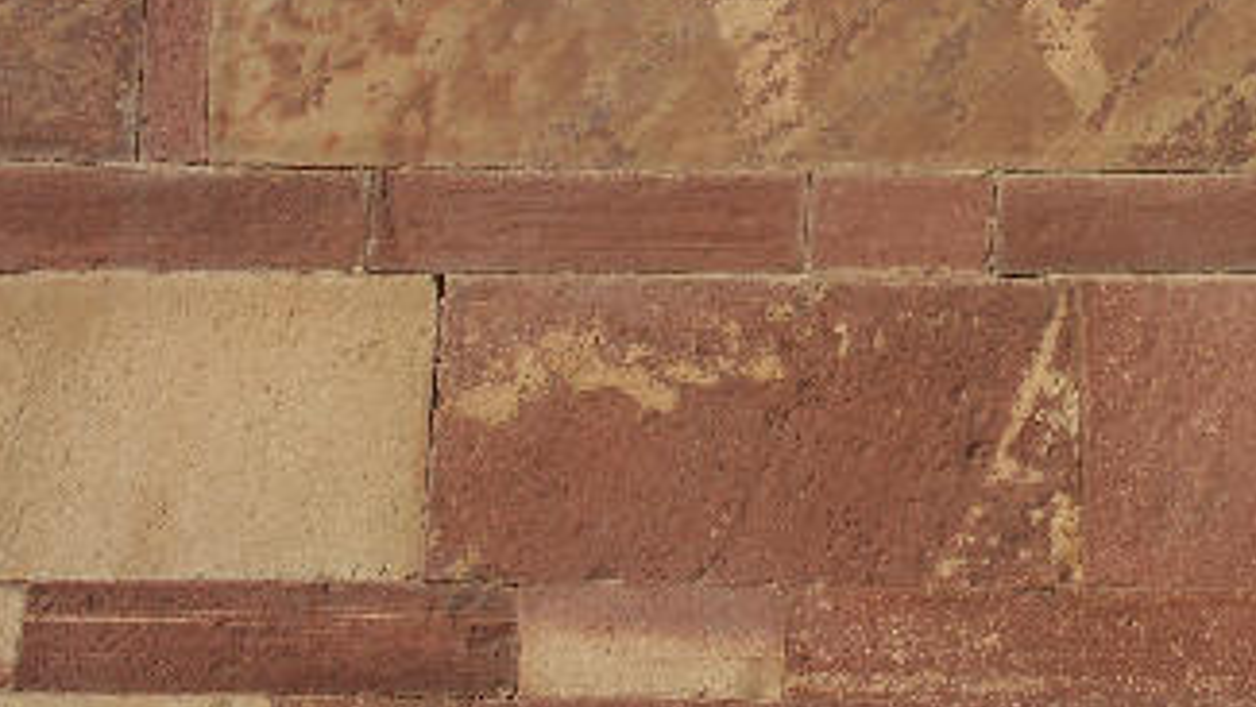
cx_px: 929
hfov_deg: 34.7
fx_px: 1965
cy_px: 70
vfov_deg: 20.0
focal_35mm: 59
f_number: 9
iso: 100
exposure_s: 1/500
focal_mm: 8.5
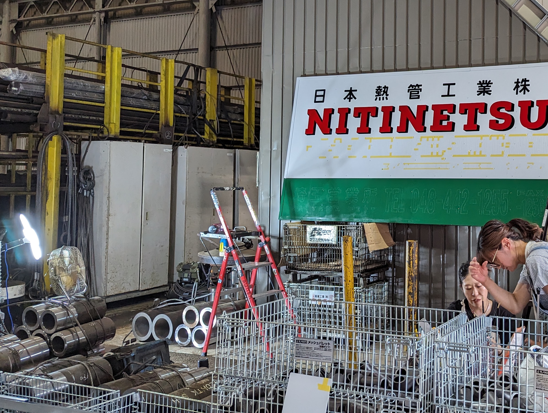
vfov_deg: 34.9
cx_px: 464
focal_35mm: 41
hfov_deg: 42.9
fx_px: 650
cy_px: 138
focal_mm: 6.81
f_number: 1.85
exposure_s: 1/217
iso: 478
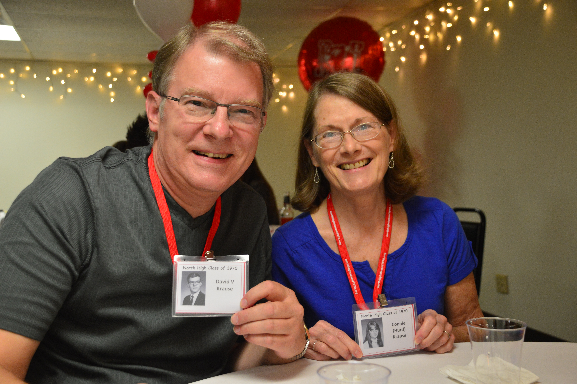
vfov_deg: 28.9
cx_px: 288
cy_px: 192
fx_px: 745
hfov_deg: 42.4
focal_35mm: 46
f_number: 4
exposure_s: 1/20
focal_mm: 31
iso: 800
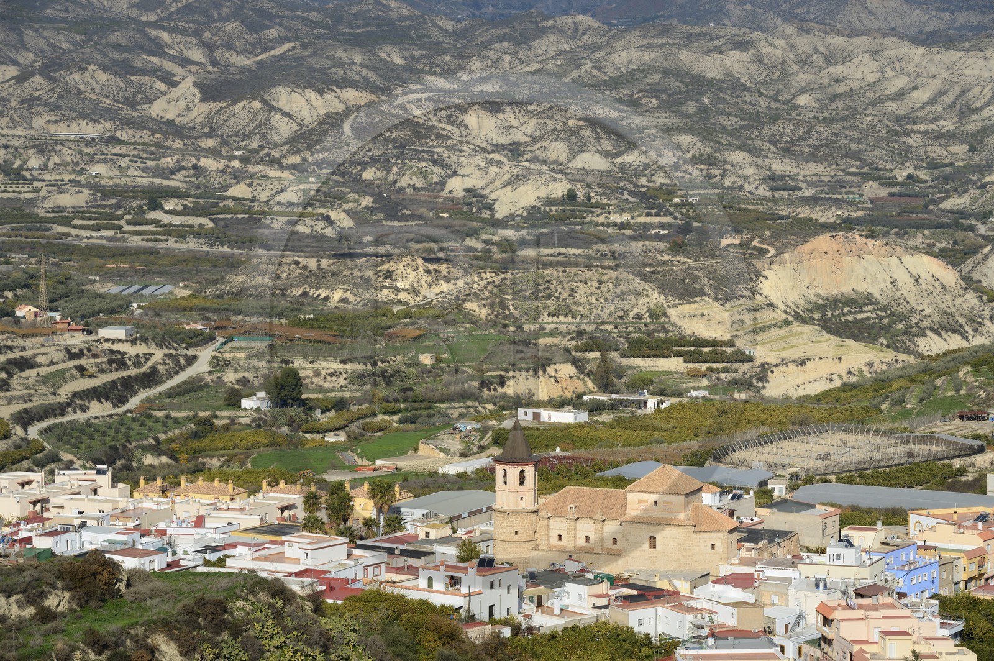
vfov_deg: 10.1
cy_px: 330
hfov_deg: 15.2
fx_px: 3724
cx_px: 497
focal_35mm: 135
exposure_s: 1/400
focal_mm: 135
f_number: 10
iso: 200
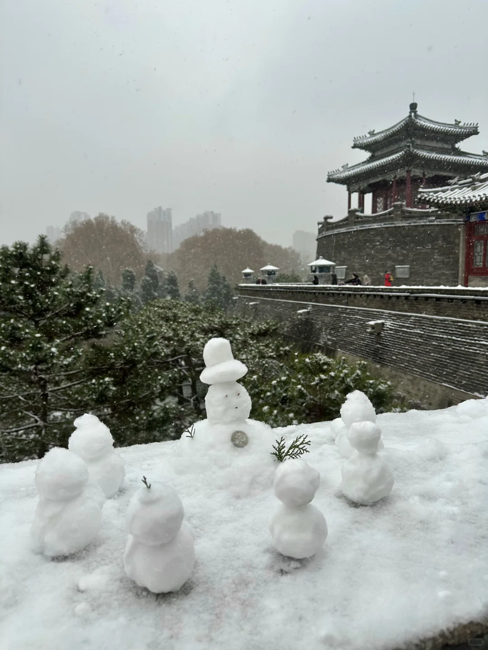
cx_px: 244
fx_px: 451
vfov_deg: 71.6
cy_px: 325
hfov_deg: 56.8
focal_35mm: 24
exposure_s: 1/484
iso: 80
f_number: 1.78
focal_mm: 6.86
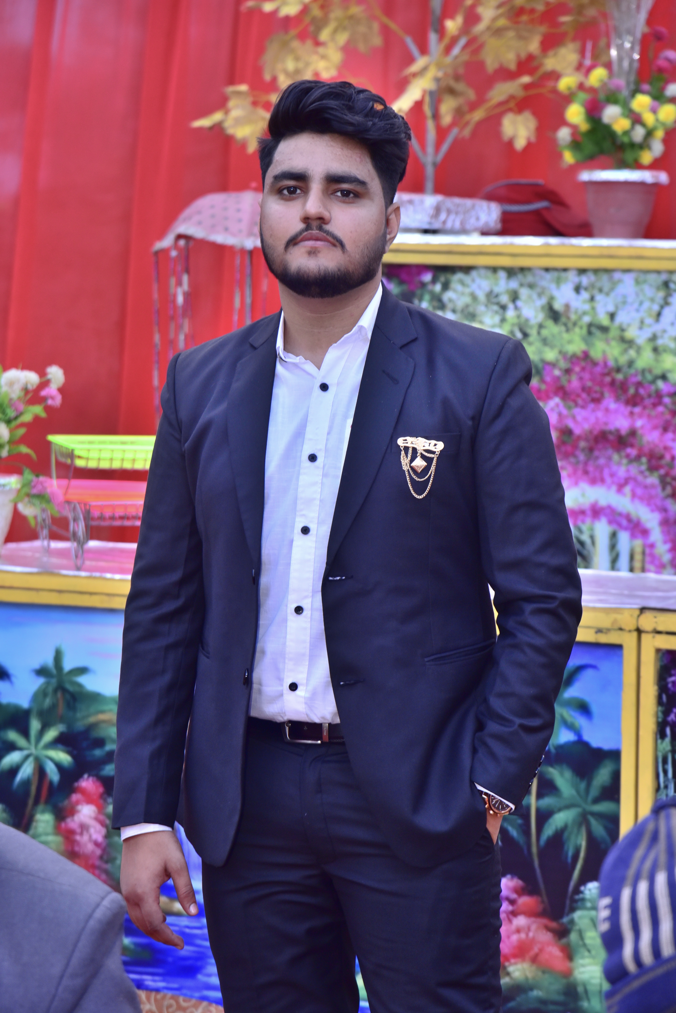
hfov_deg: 11.4
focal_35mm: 120
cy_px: 506
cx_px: 338
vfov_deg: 17.1
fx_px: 3376
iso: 500
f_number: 8
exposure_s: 1/125
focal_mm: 120
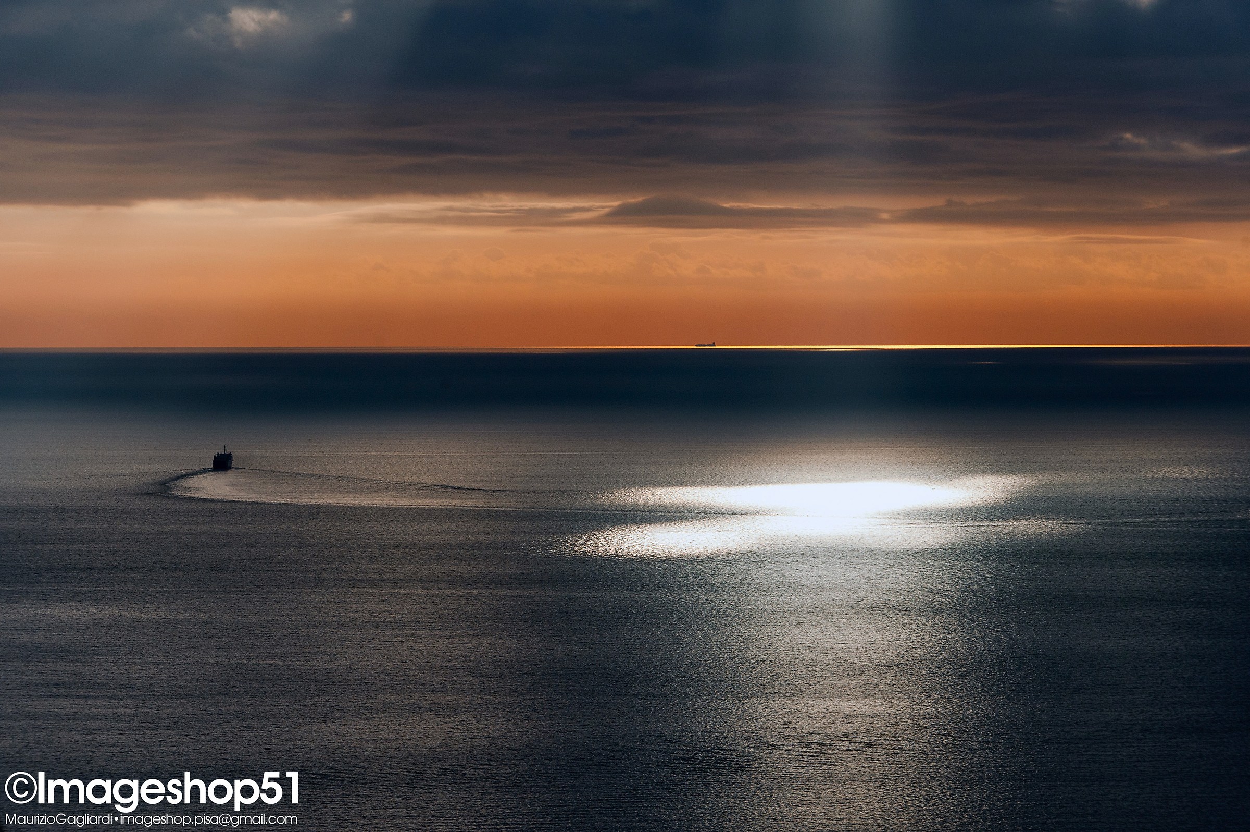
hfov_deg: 10.3
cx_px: 625
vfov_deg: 6.9
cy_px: 416
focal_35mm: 200
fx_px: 6939
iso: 640
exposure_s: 1/3200
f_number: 9
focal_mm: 200
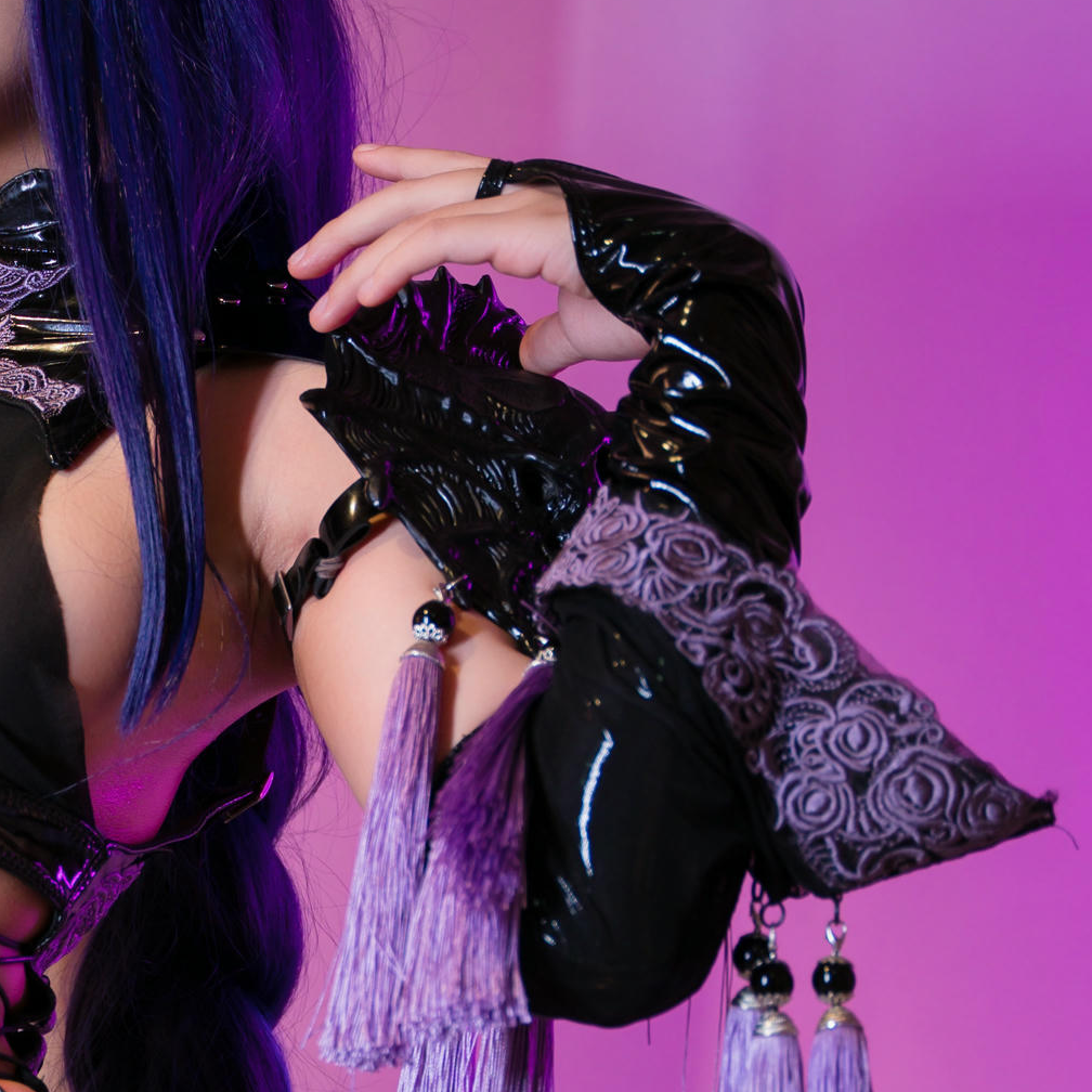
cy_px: 876
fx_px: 4789
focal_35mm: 134
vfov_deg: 12.9
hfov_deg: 12.8
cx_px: -124
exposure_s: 1/100
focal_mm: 45.4
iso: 250
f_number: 2.8
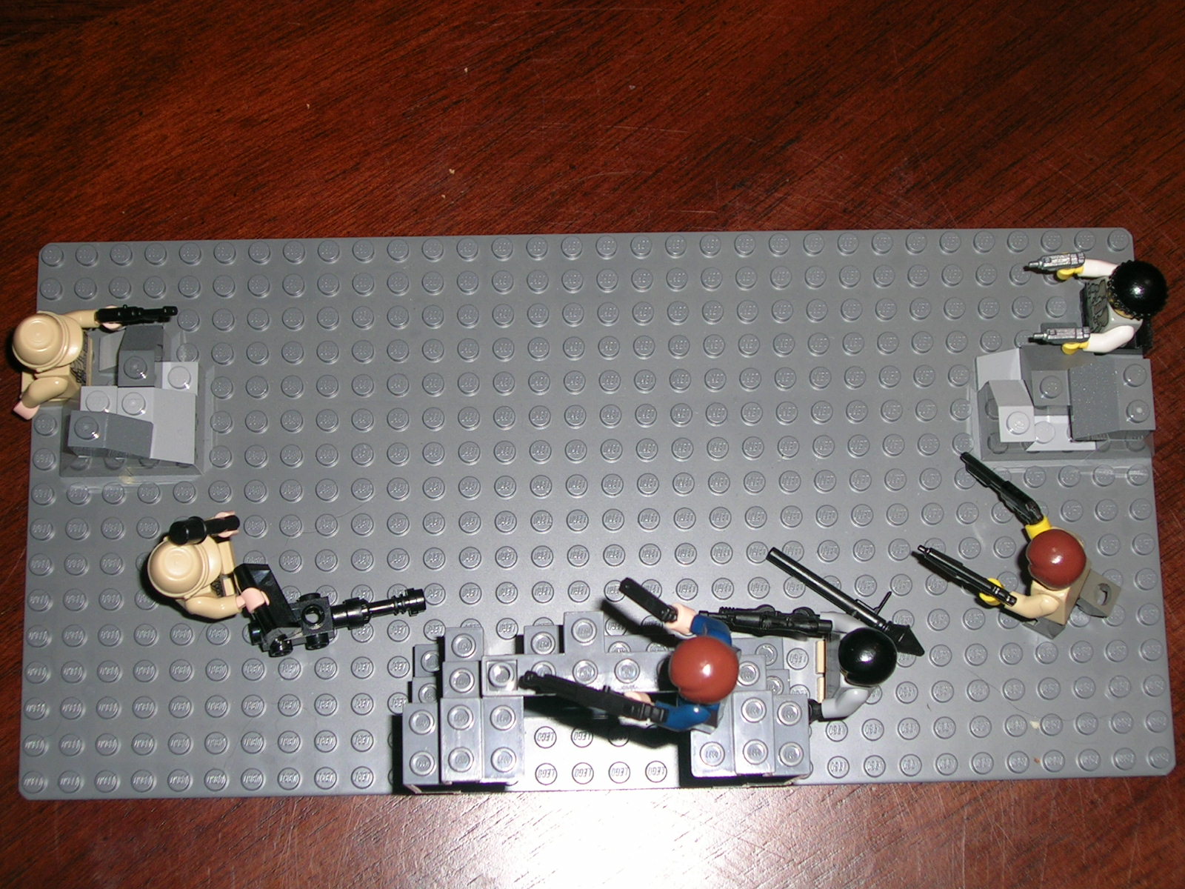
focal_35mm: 61
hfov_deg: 31.7
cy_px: 444
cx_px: 592
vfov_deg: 24.0
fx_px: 2088
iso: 50
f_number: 3.5
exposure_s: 1/60.1
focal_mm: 9.3
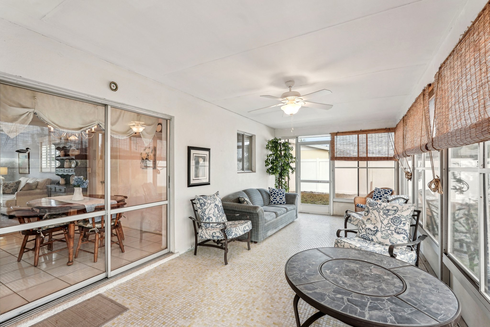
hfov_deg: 96.7
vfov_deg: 73.7
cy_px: 164
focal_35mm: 16
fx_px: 218
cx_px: 245
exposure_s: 1/25
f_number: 8
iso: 400
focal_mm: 16
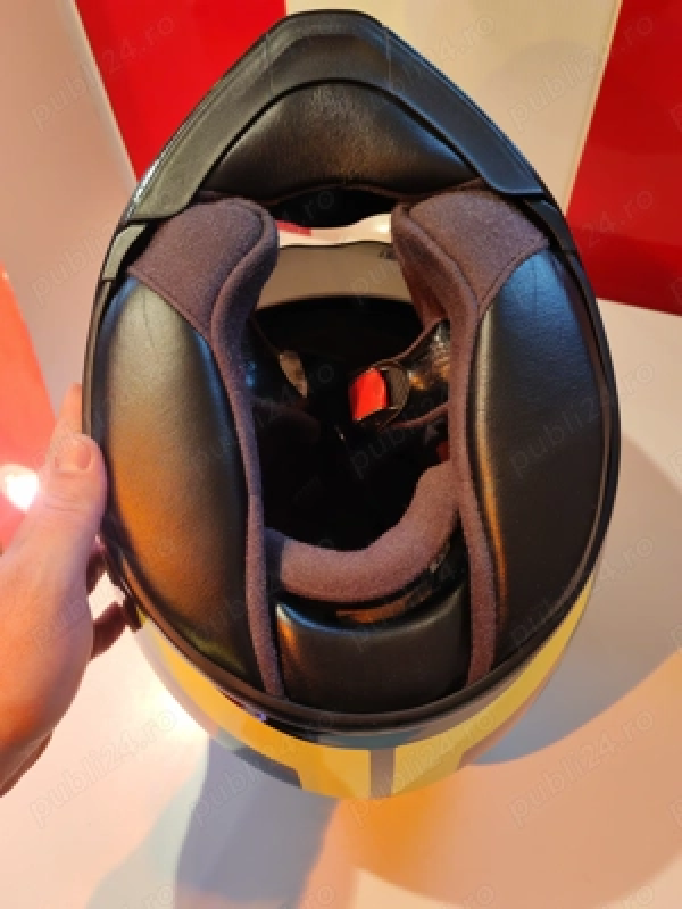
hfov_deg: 51.4
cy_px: 454
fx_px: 709
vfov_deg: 65.3
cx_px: 341
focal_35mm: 27
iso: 640
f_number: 1.95
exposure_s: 1/100
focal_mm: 5.52
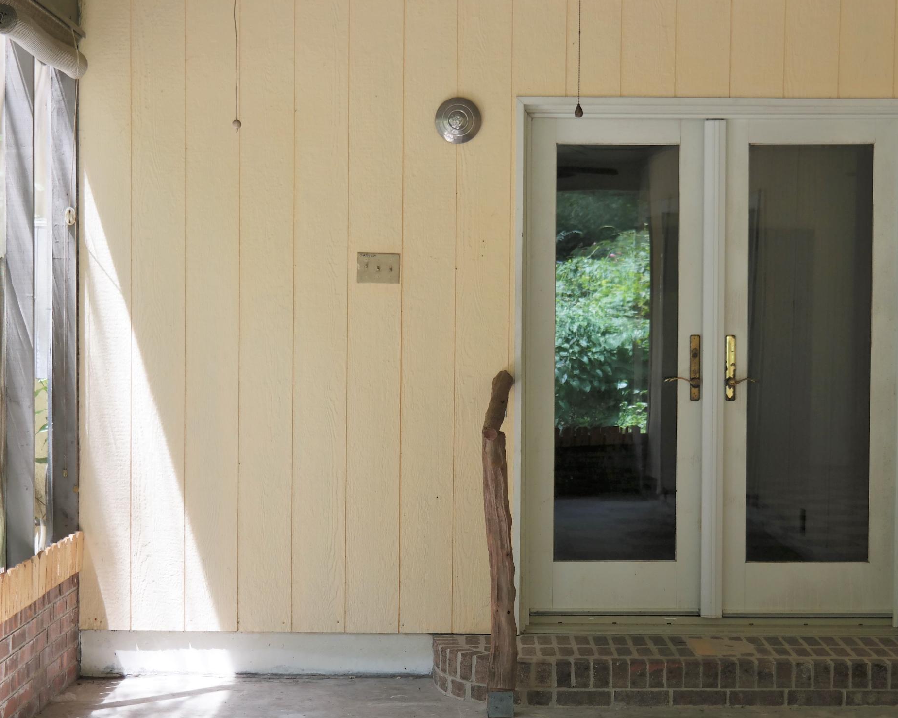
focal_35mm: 67
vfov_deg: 22.8
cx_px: 470
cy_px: 404
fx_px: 1781
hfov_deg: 28.3
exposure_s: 1/100
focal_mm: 29
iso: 200
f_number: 4.5
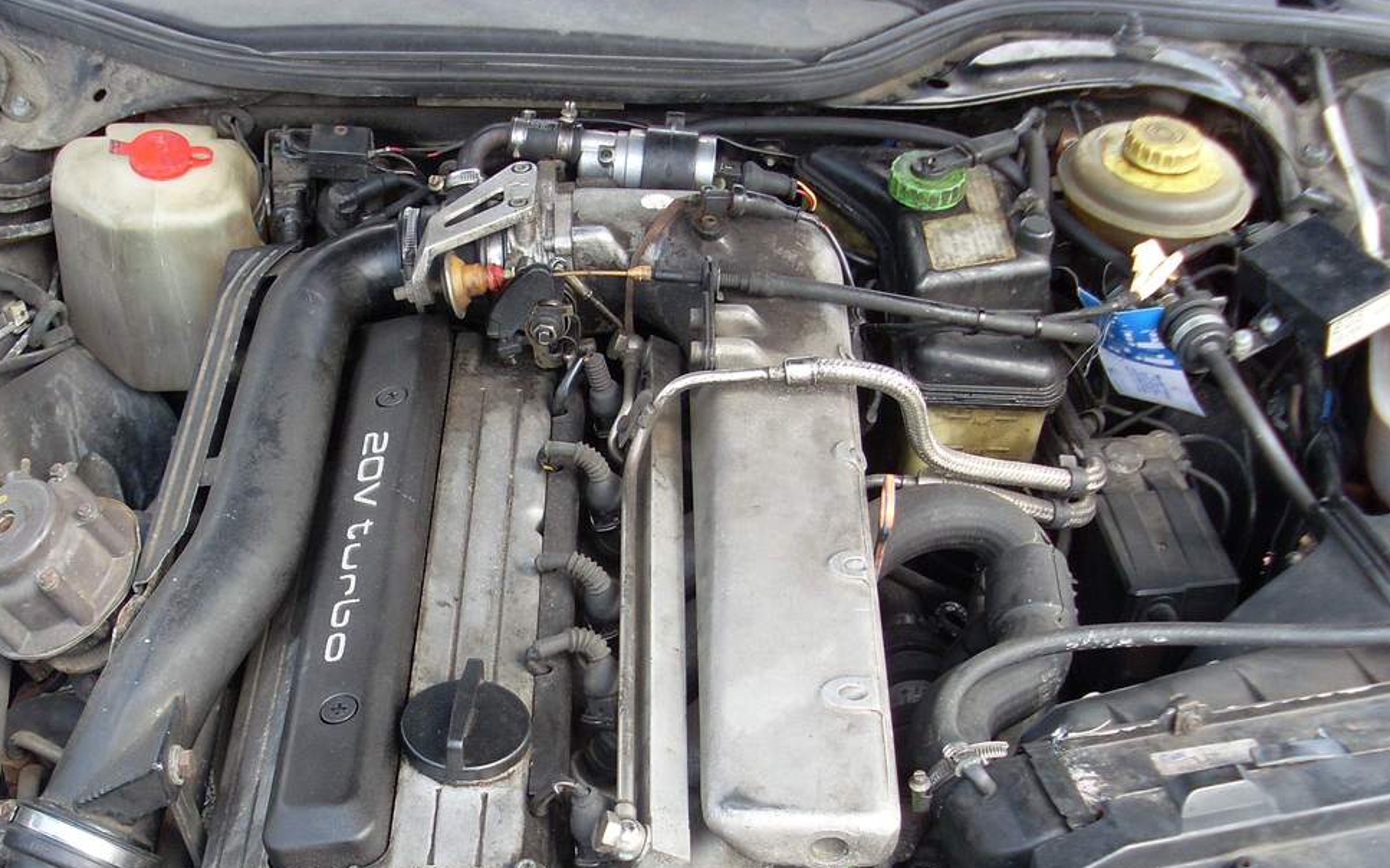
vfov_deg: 25.6
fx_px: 1894
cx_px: 572
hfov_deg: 40.2
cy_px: 602
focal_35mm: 50
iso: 80
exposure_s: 1/180
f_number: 3
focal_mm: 6.3
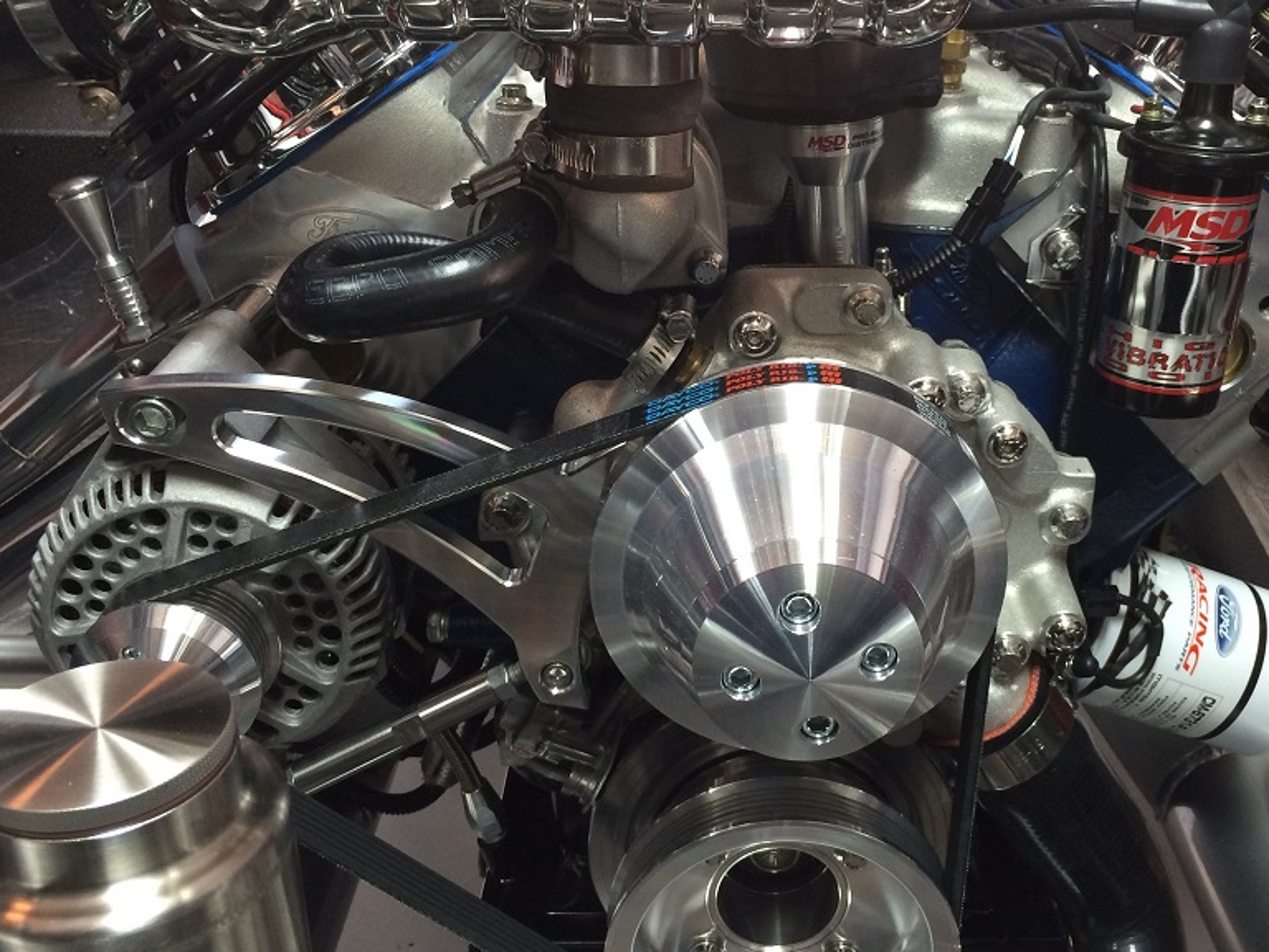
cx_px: 760
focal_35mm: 37
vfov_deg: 38.6
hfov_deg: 49.8
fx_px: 1356
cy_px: 444
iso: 100
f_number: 2.2
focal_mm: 4.15
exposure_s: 1/30
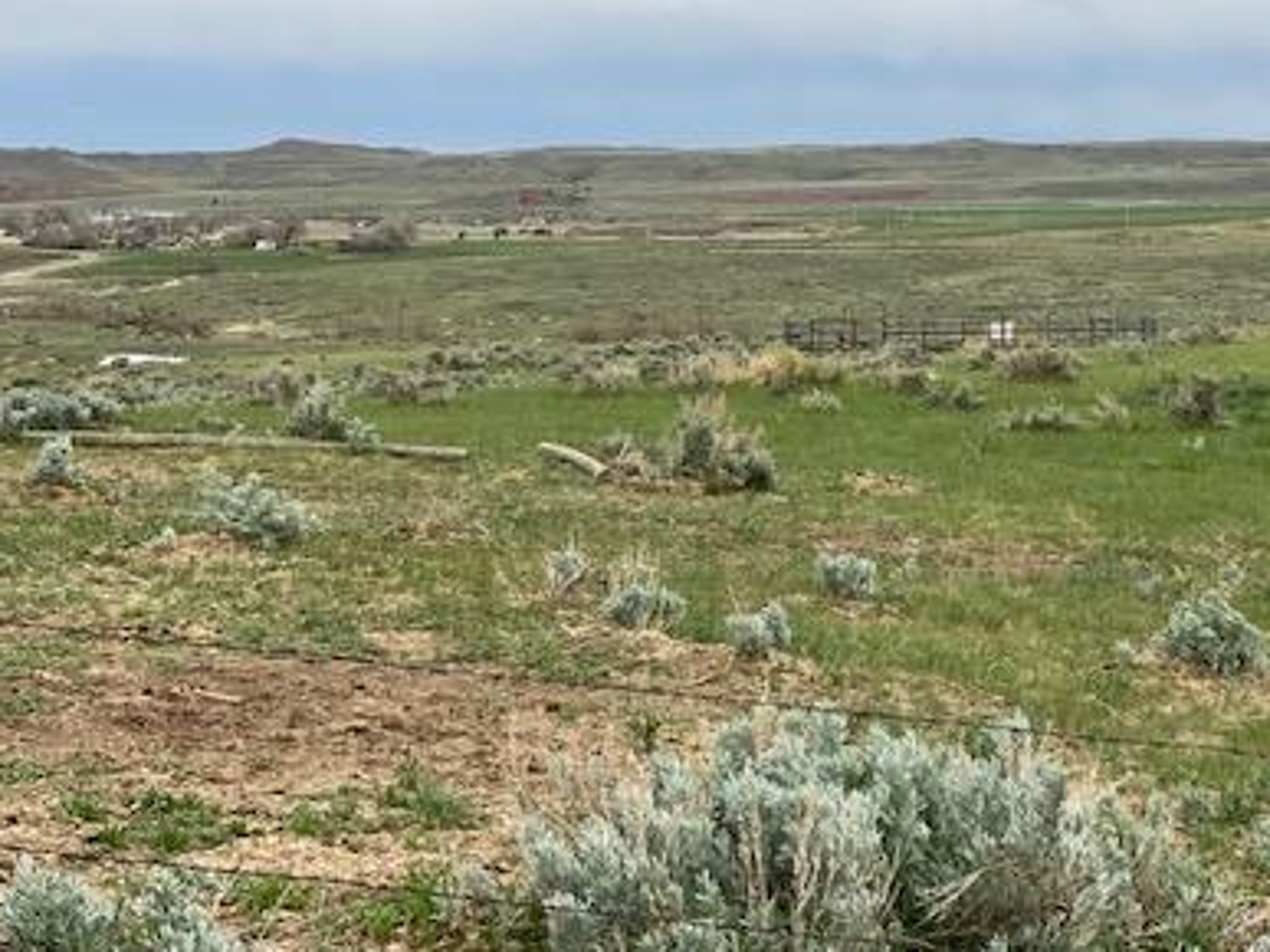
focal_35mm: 86
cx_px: 909
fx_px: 3154
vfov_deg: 17.1
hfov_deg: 22.6
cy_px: 309
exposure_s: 1/1597
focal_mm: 6
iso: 20
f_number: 2
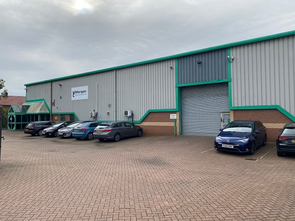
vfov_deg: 53.1
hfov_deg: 67.3
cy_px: 110
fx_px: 222
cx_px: 148
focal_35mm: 26
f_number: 1.8
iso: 32
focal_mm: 4.25
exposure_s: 1/1996
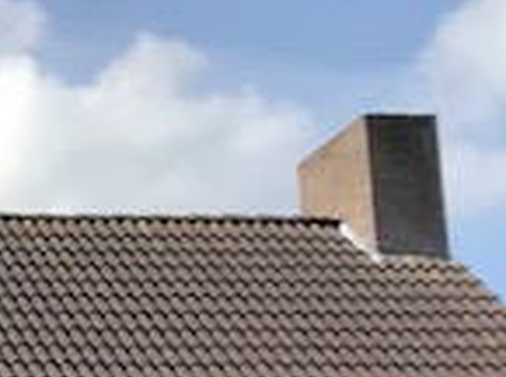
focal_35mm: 124
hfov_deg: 13.1
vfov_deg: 10.8
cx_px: -597
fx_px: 1808
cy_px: 764
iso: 20
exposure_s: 1/2457
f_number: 1.8
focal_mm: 3.99
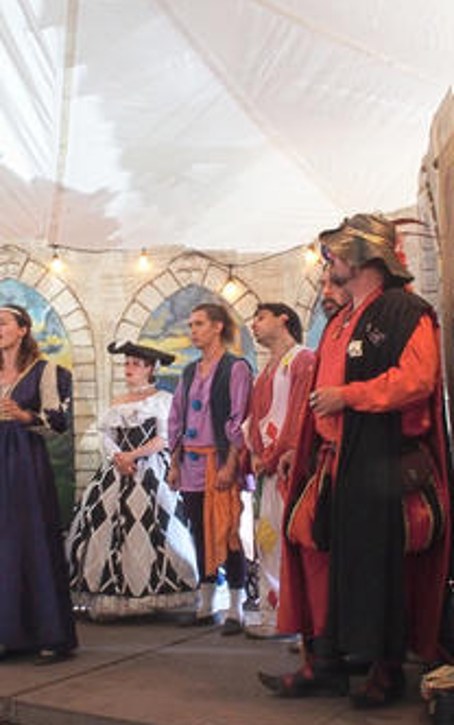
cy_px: 367
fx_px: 909
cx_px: 107
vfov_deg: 43.5
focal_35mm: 46
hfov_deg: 27.6
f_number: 8
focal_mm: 6.7
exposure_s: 1/20
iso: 800
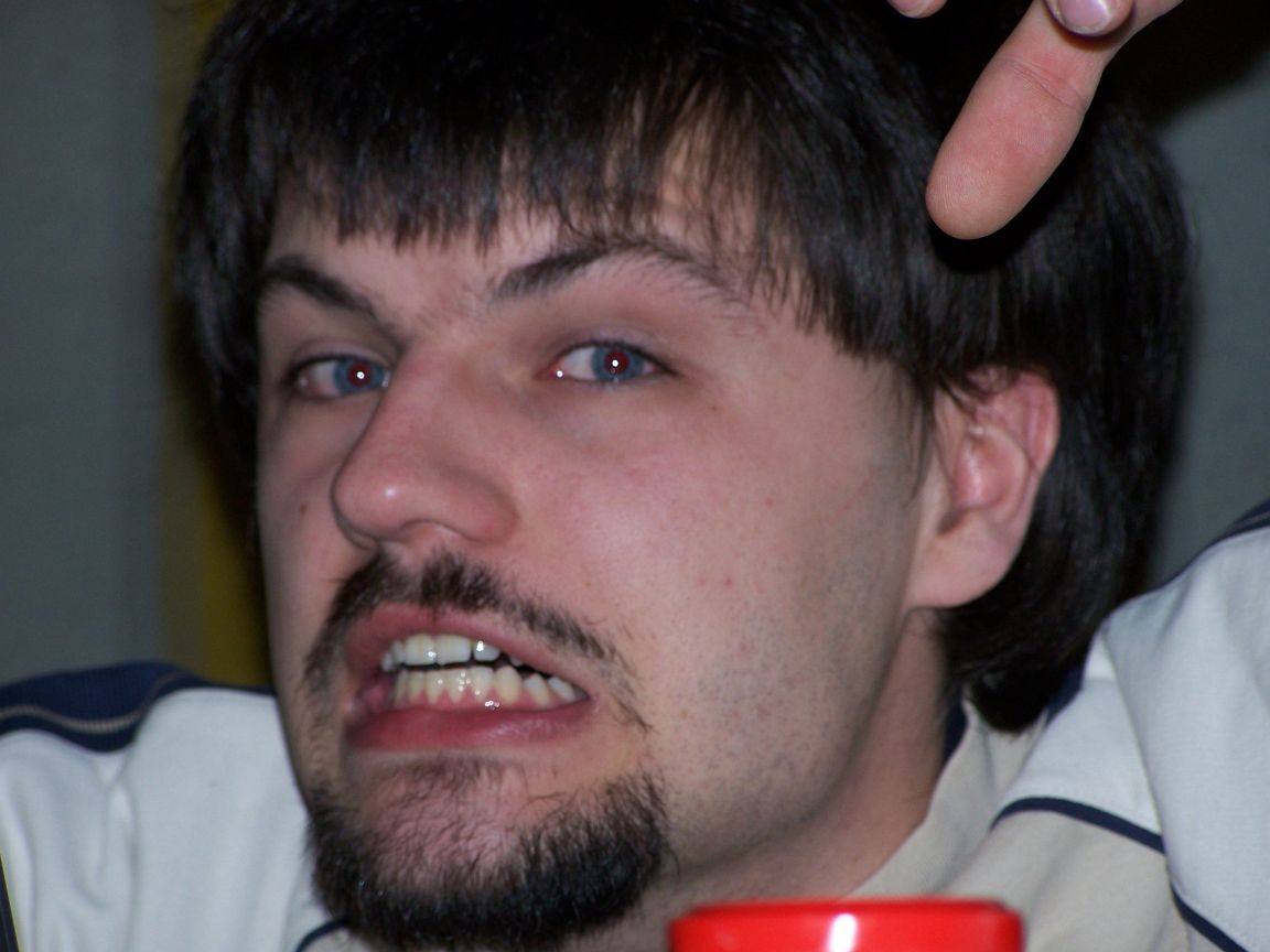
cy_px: 476
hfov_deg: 8.3
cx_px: 635
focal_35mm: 238
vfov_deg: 6.2
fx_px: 8732
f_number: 3.3
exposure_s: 1/160
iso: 80
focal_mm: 39.5
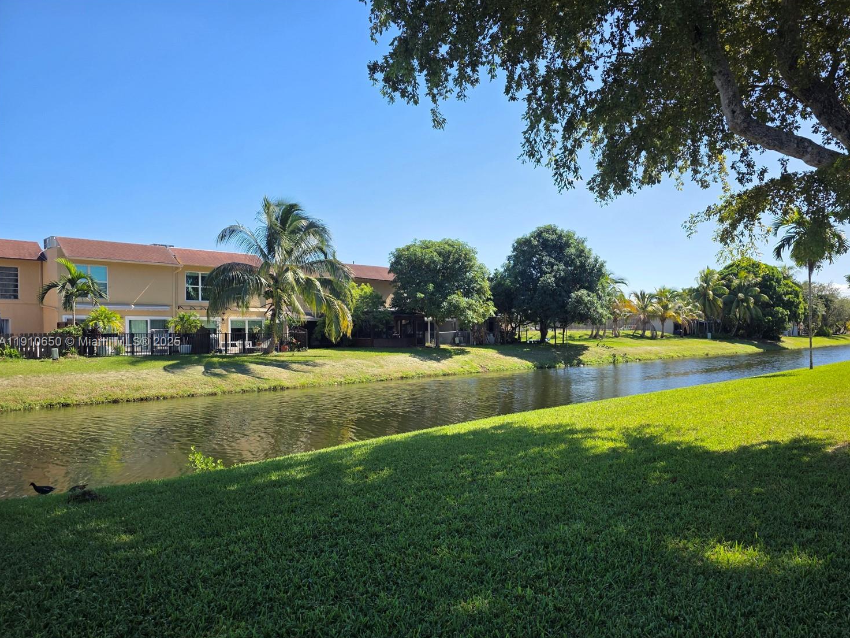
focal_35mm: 25
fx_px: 614
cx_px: 458
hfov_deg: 69.3
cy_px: 343
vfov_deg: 54.8
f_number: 1.7
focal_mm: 6.3
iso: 80
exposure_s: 1/3598
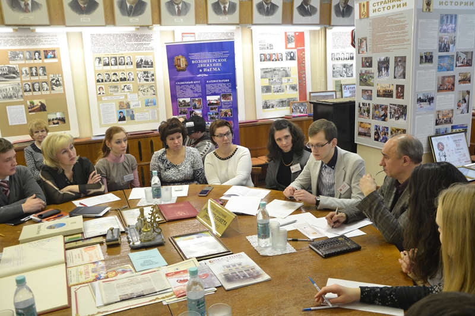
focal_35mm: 32
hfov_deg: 59.5
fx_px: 416
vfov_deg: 41.7
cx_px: 238
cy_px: 158
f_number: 3.8
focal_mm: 21
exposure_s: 1/15
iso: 400
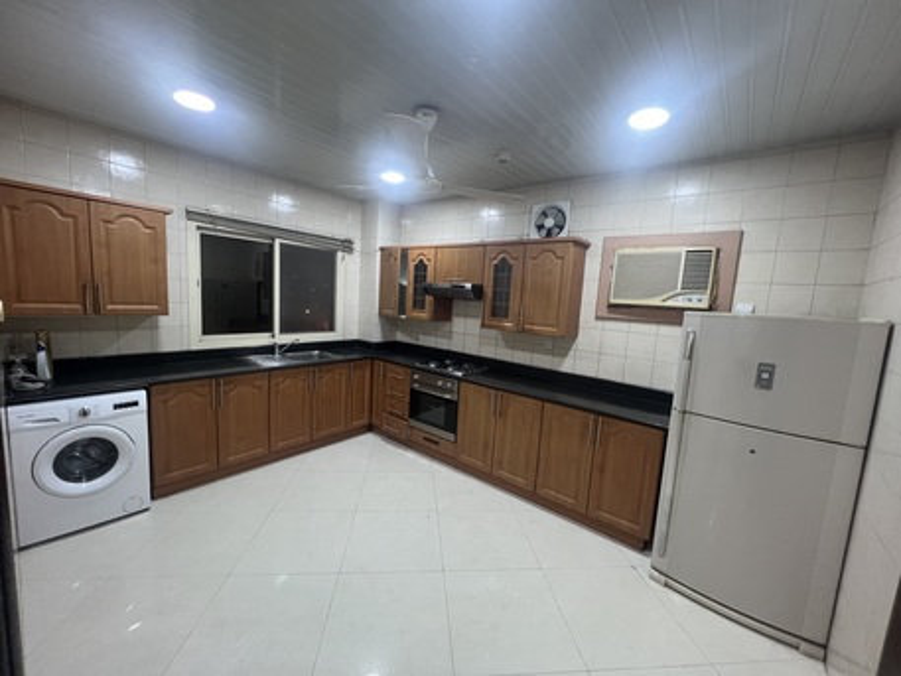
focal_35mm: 13
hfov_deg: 106.2
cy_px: 338
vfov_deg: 89.9
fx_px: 338
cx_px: 450
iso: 250
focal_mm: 1.57
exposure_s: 1/50
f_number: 1.8
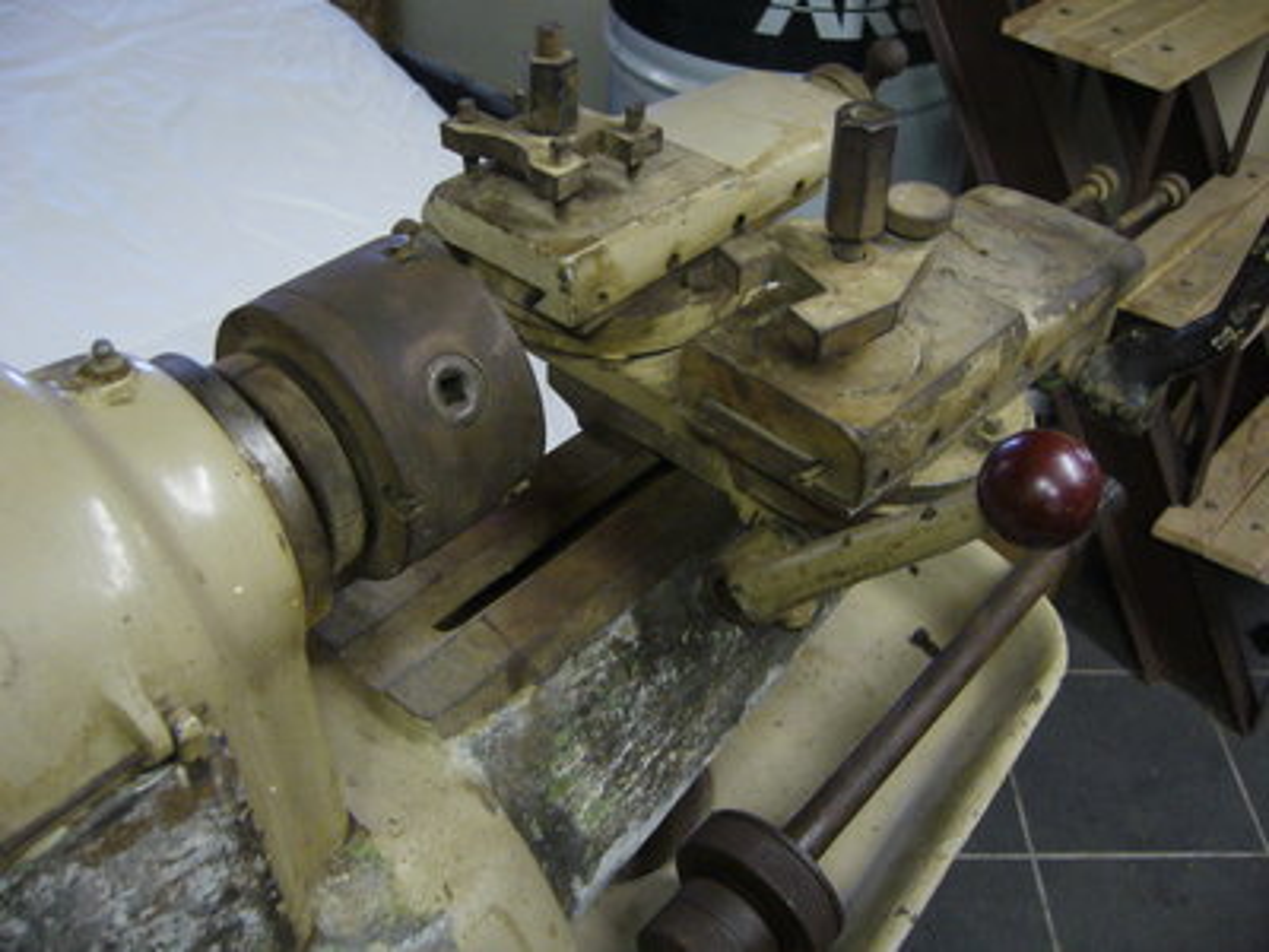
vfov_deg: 40.7
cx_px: 634
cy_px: 476
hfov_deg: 52.6
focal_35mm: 35
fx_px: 1283
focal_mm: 5.8
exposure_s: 1/8
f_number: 2.8
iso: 200
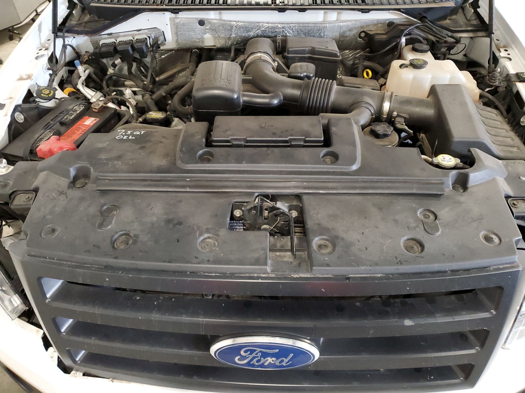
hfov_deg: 67.3
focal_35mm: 26
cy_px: 196
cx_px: 262
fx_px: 394
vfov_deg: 53.1
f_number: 1.5
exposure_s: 1/17
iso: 319
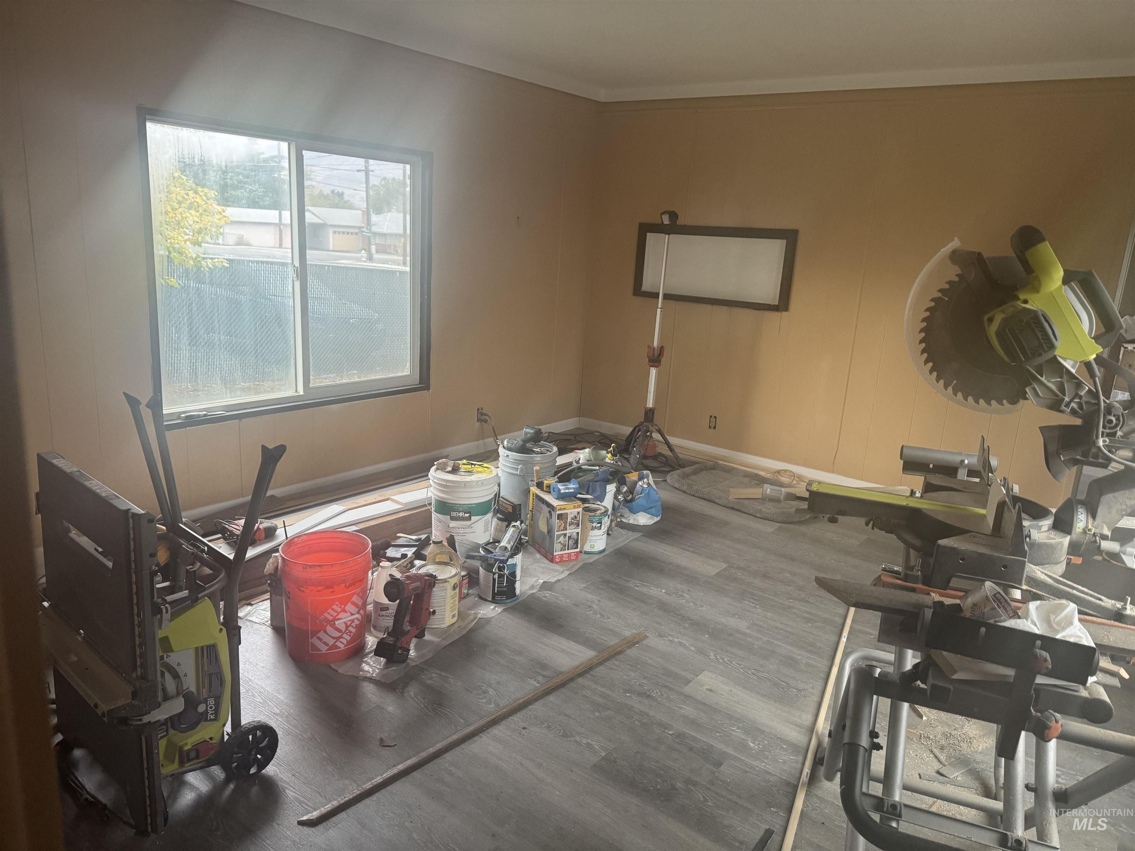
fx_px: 787
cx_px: 568
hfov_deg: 71.6
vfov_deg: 56.8
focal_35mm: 24
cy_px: 426
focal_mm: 6.76
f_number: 1.78
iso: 320
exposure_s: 1/60
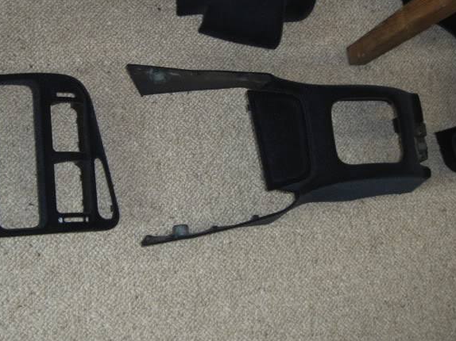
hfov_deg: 35.9
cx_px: 160
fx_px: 698
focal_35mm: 53
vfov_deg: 27.4
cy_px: 129
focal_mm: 7.9
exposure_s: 1/30
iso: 100
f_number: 2.8
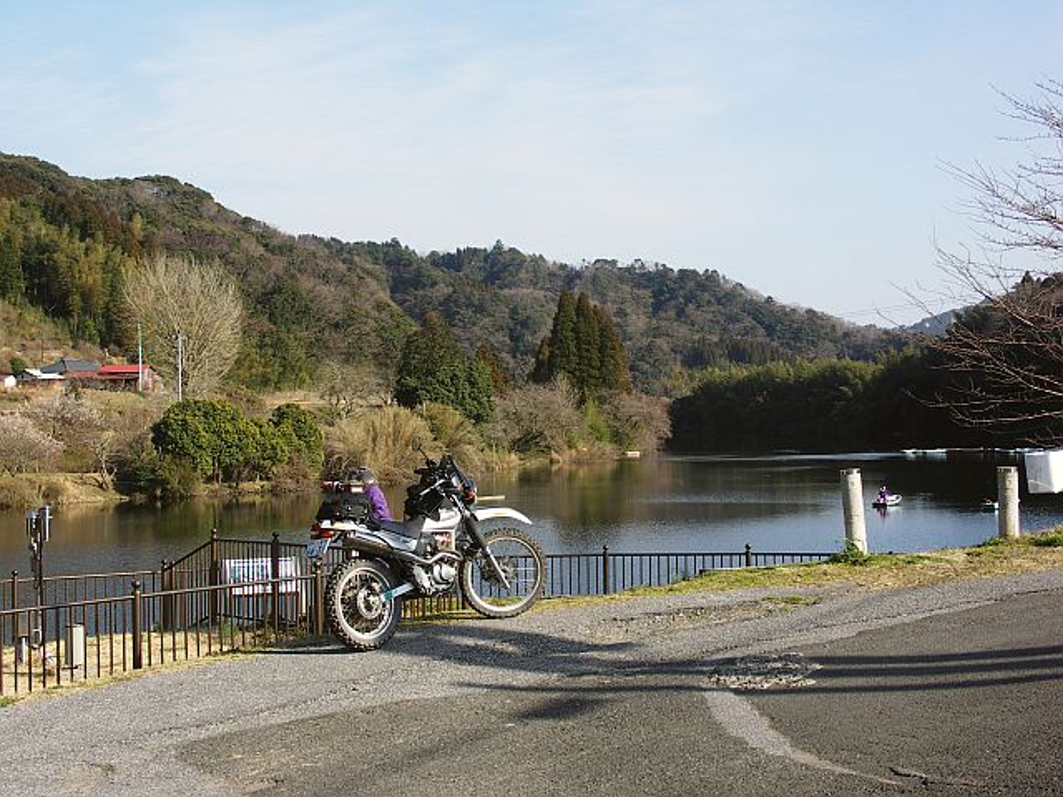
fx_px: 1597
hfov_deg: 36.8
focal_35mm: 52
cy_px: 398
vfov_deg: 28.0
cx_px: 532
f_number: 5
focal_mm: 13.5
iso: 50
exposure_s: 1/250
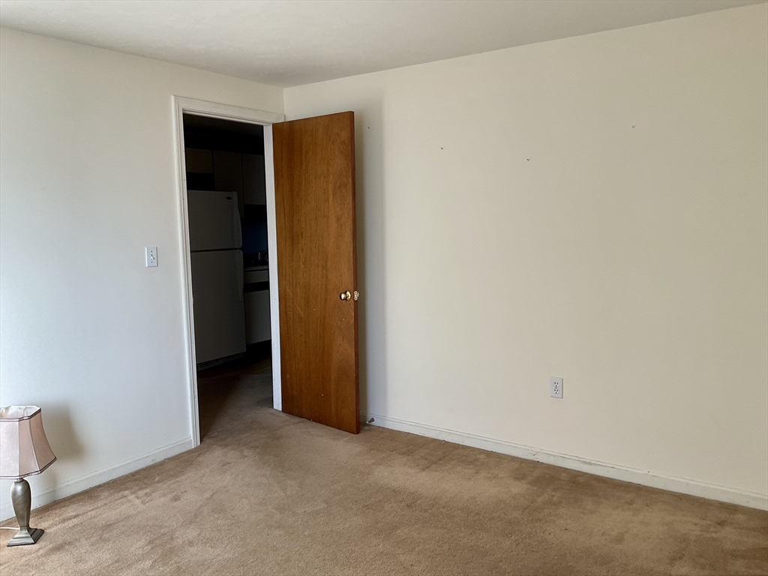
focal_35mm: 29
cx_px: 384
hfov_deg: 61.7
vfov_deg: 48.2
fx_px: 643
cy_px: 288
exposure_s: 1/120
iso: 25
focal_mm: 3
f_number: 1.8
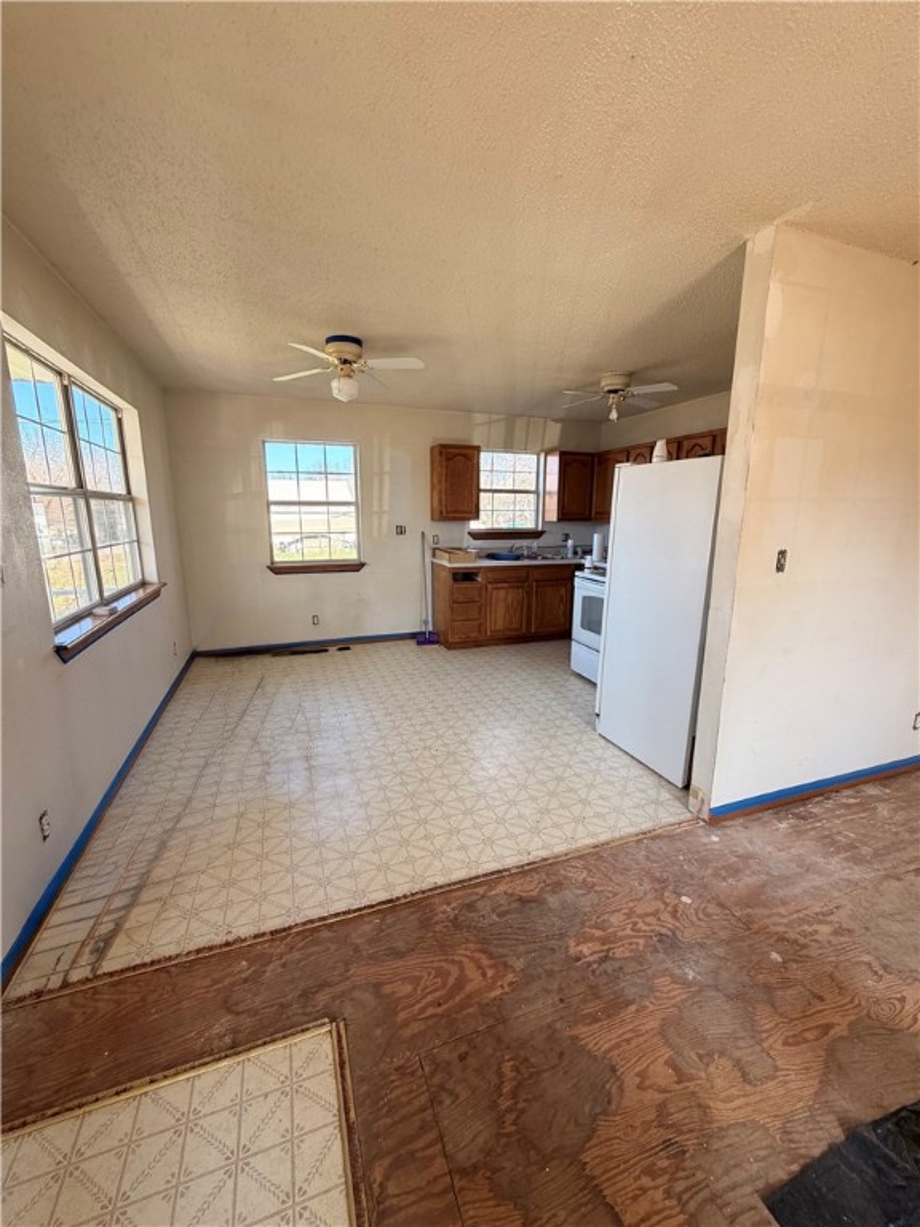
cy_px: 614
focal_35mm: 14
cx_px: 460
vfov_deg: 102.1
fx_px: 496
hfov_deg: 85.7
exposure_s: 1/121
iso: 125
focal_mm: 2.22
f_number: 2.2
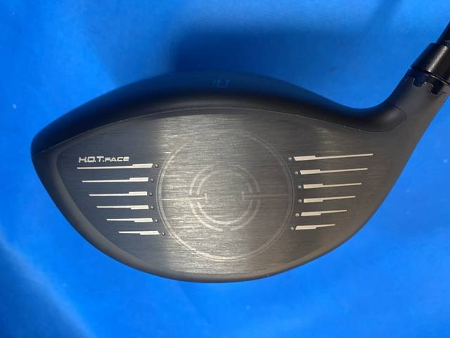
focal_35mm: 26
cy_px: 169
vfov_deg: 53.1
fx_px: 338
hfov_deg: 67.3
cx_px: 225
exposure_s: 1/60
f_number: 1.8
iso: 160
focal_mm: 4.25
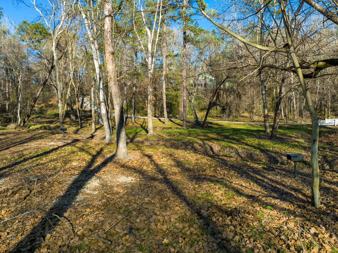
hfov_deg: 71.6
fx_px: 234
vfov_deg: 56.8
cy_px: 126
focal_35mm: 24
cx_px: 169
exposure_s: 1/800
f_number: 2.8
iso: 110
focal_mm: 12.29
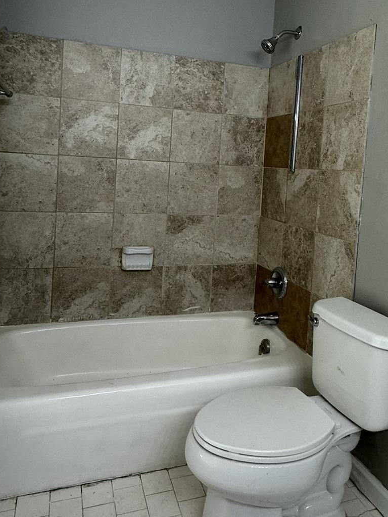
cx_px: 203
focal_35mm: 28
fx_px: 418
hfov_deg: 49.7
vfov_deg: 62.3
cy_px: 185
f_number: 2.2
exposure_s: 1/120
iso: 125
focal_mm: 2.22
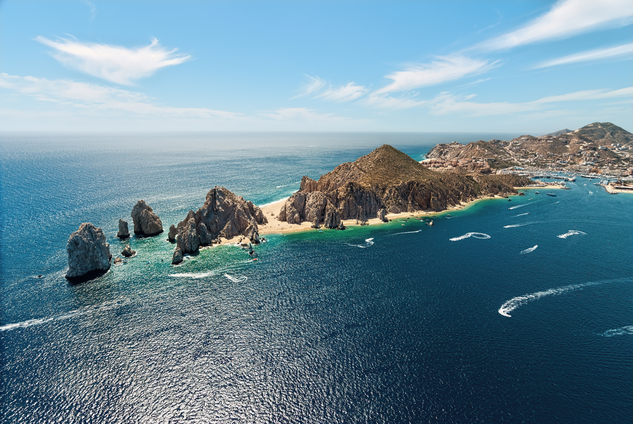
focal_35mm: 18
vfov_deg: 67.5
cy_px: 212
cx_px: 316
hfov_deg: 89.9
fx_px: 317
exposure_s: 1/500
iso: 125
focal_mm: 12
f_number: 7.1
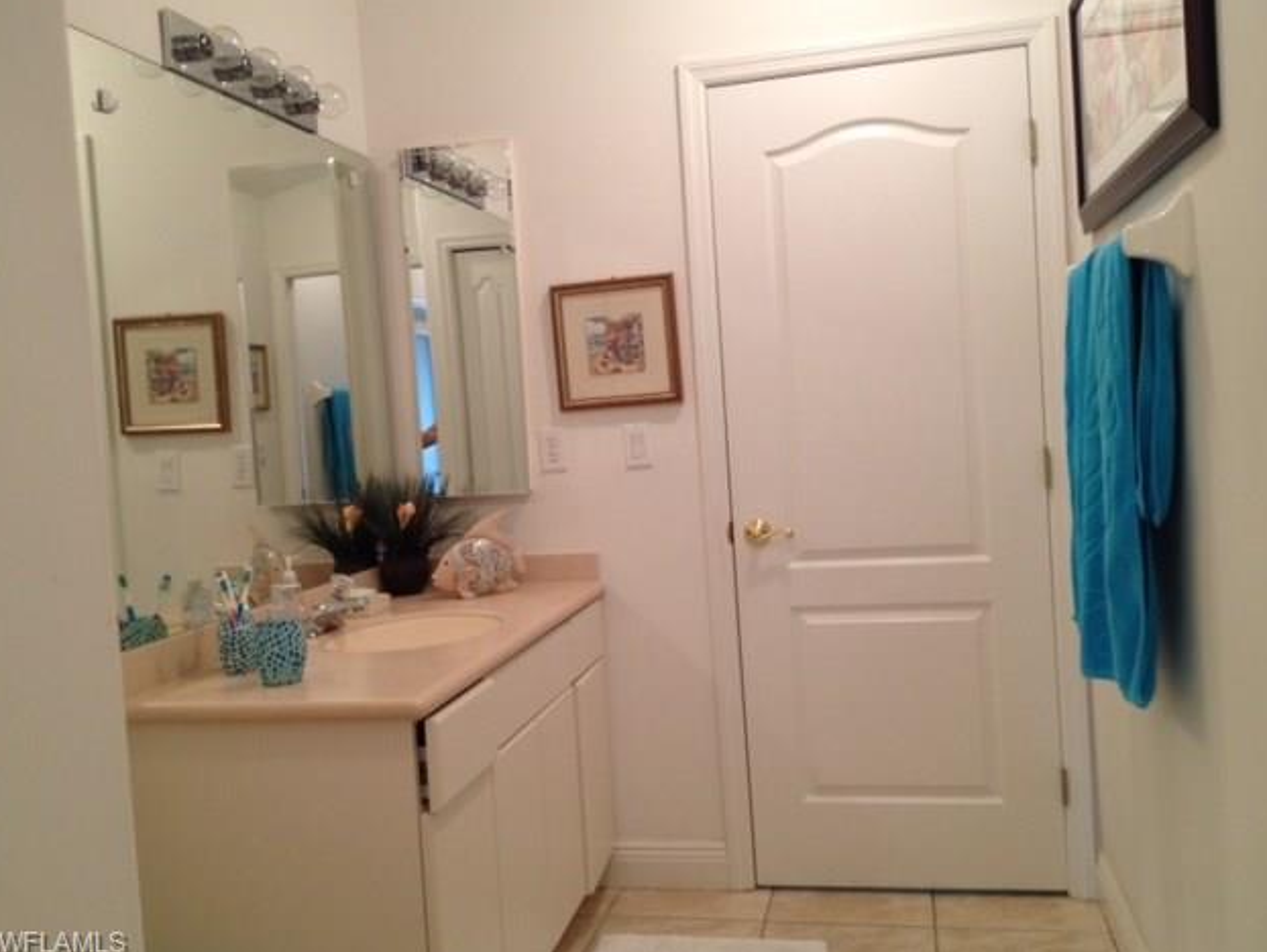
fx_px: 1318
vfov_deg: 39.7
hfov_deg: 51.3
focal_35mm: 36
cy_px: 473
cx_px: 627
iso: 80
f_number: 2.4
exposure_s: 1/20
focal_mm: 4.28
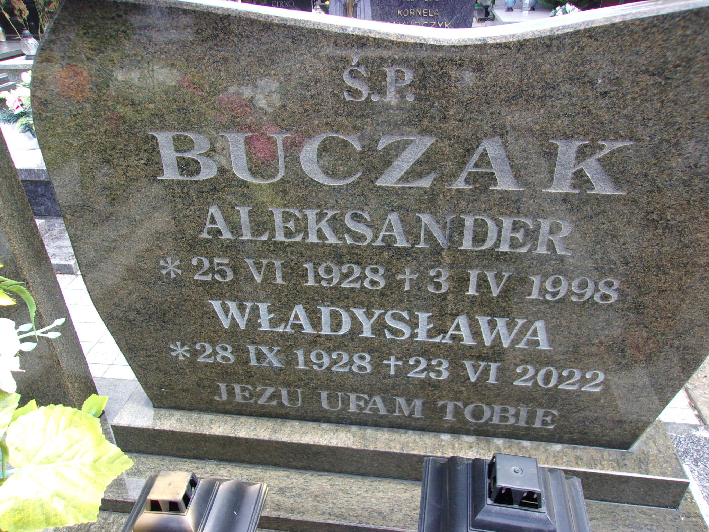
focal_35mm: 27
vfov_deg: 51.4
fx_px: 553
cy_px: 266
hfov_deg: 65.3
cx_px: 354
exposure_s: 1/170
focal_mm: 4.9
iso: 80
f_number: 3
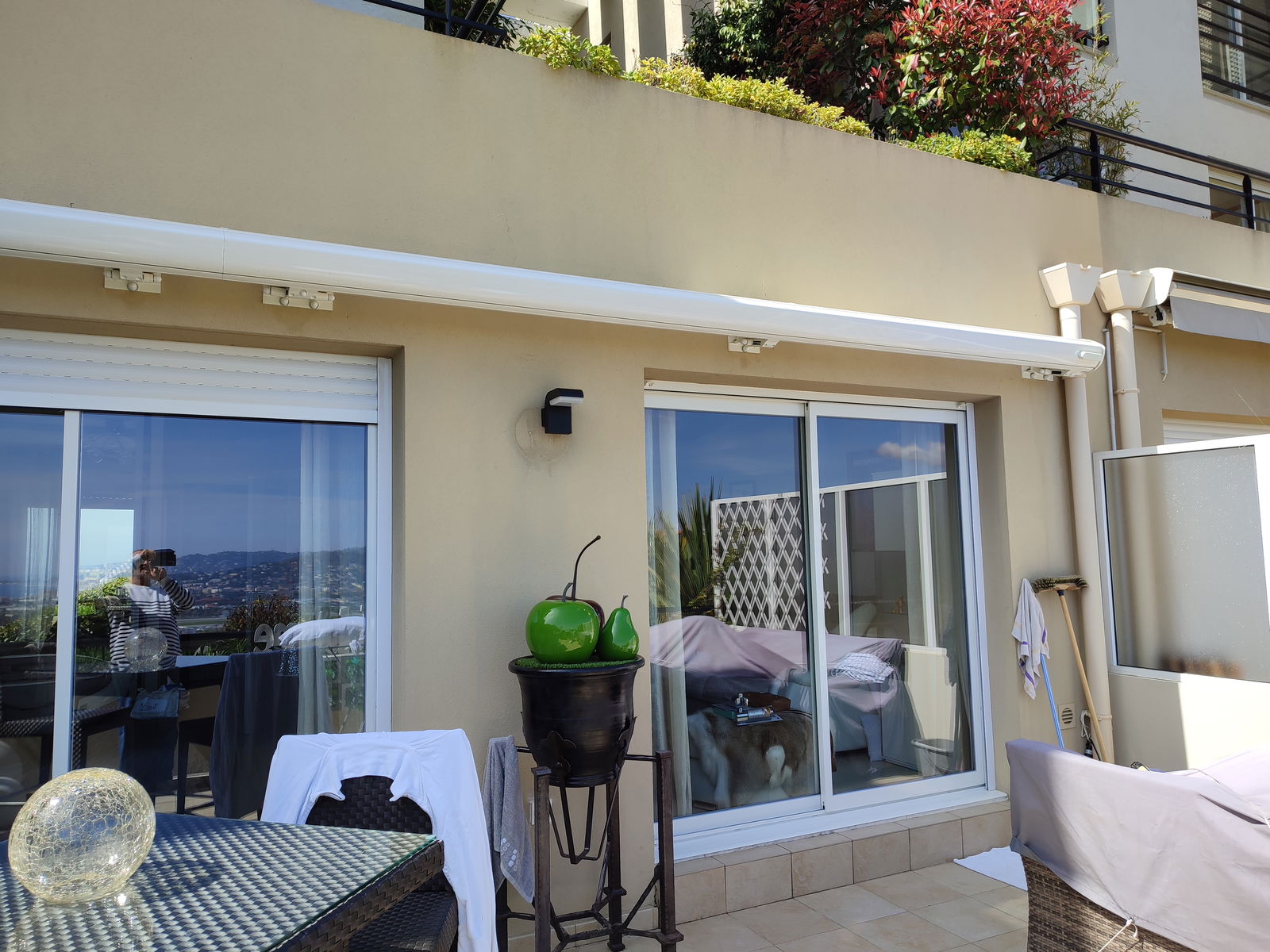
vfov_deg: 56.8
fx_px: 881
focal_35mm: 24
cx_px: 635
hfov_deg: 71.6
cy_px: 476
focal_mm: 5.89
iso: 50
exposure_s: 1/388
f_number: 1.89
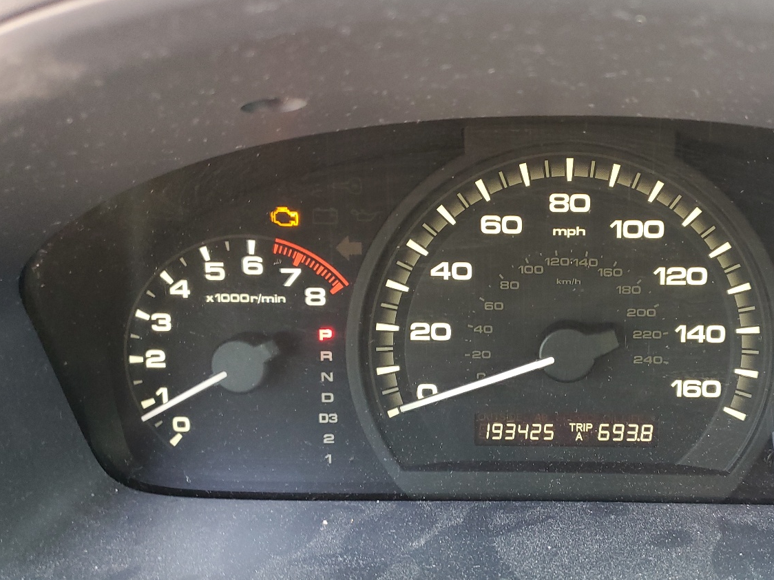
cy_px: 338
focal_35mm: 37
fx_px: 827
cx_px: 536
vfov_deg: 38.6
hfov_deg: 49.0
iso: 120
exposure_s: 1/60.2
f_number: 1.5
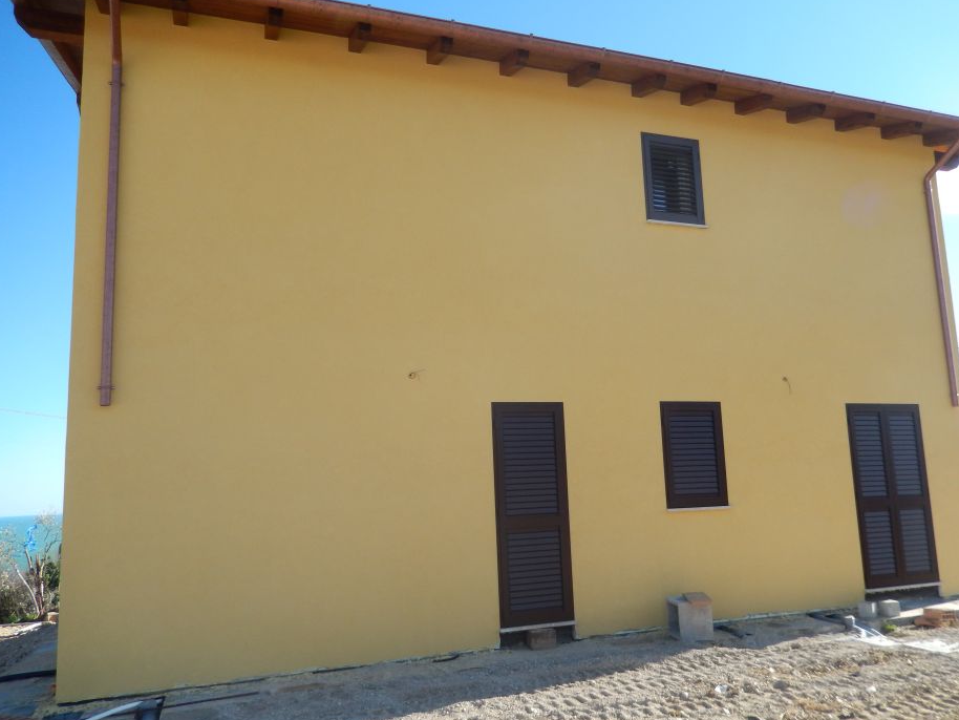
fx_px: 776
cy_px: 357
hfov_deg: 63.4
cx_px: 512
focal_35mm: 28
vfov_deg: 49.8
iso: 125
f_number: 3.4
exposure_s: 1/800
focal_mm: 4.5
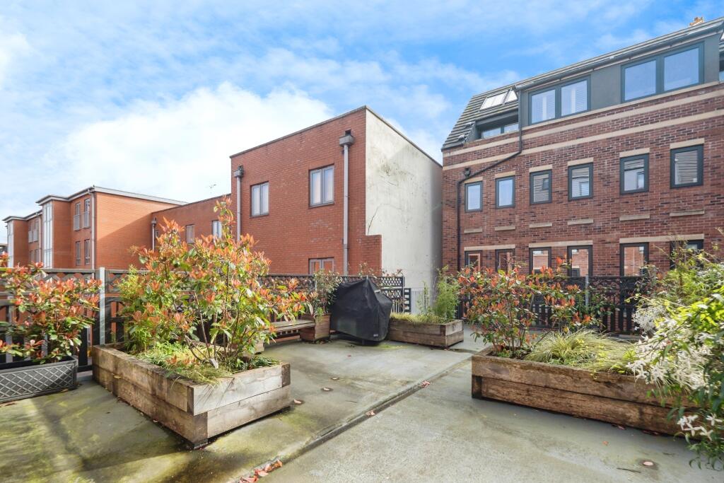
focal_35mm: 15
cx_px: 362
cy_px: 242
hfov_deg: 100.4
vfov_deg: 77.3
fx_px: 302
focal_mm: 10
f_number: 4.5
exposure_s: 1/640
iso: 320
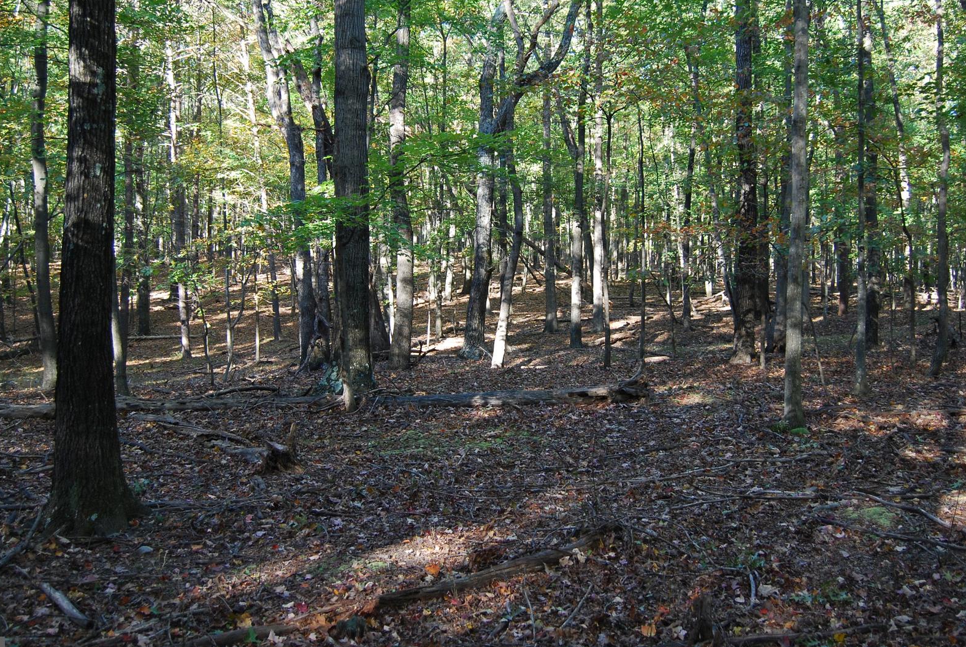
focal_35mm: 39
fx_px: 1048
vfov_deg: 34.2
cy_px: 261
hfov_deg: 49.5
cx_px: 497
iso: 280
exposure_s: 1/60
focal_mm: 20
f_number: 3.8
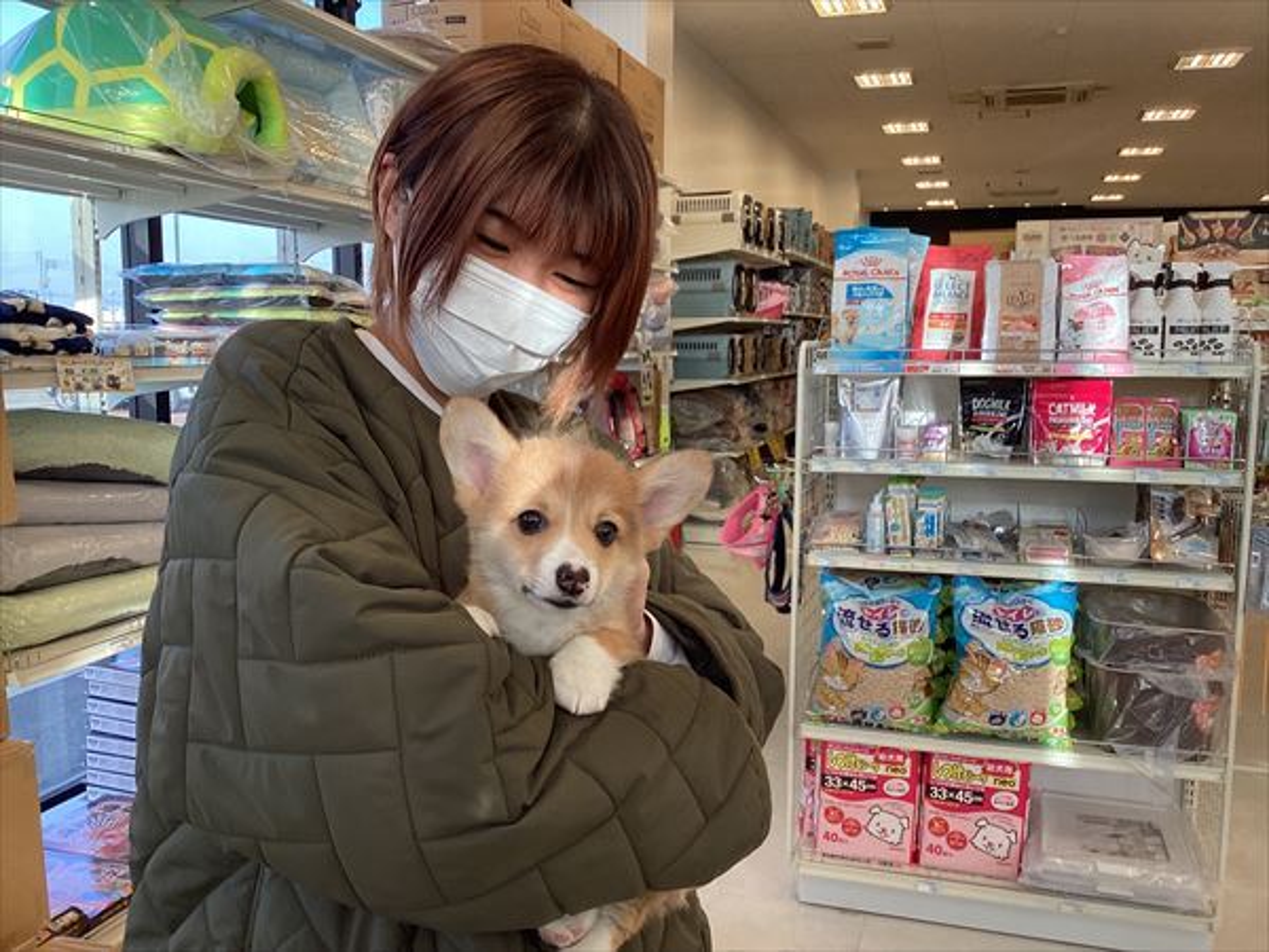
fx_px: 1136
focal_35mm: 31
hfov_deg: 58.4
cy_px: 476
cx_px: 634
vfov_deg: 45.4
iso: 40
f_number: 2.4
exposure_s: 1/100
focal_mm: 3.3
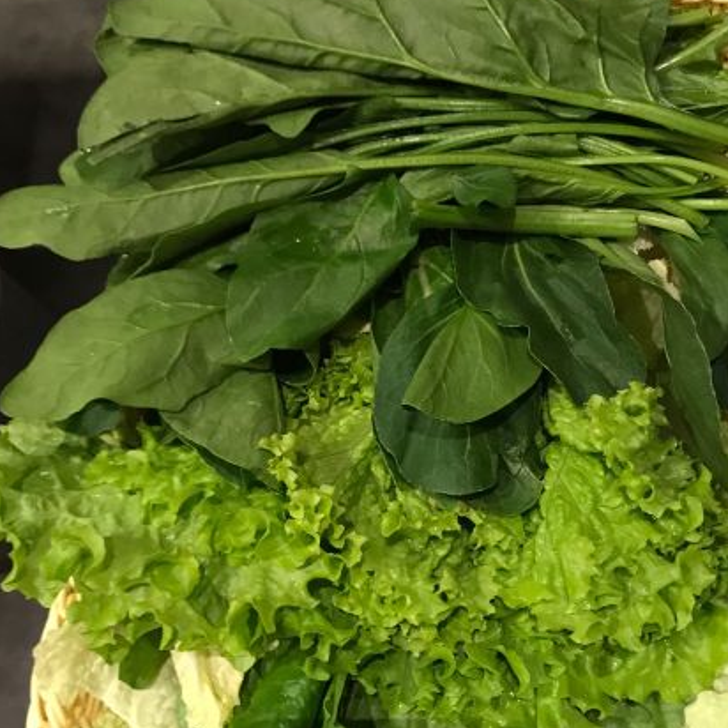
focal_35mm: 42
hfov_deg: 40.0
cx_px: 374
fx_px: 999
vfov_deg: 40.0
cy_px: 394
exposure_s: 1/11
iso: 100
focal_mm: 3.99
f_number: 1.8
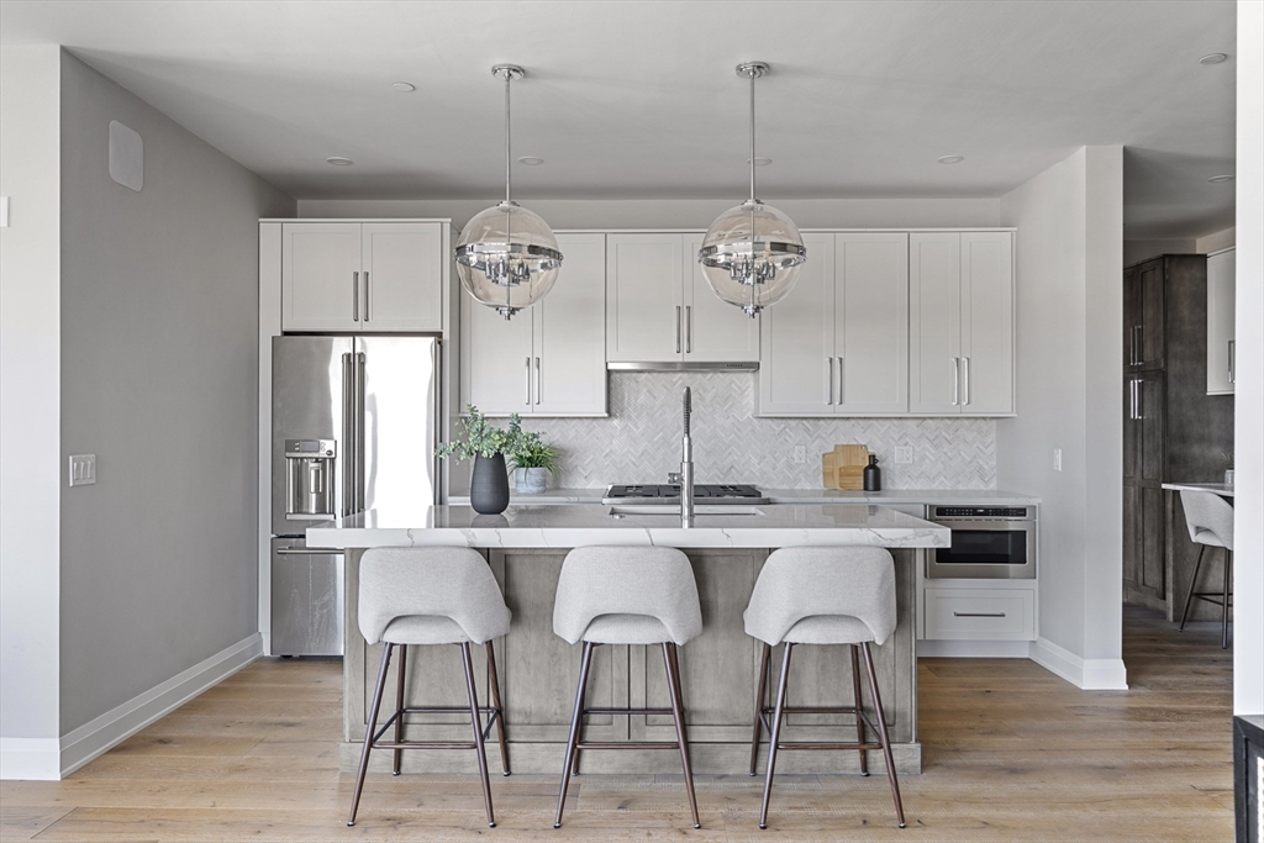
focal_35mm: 25
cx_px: 632
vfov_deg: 51.3
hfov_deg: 71.5
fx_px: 878
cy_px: 422
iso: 320
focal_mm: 25
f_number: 7.1
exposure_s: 1/4
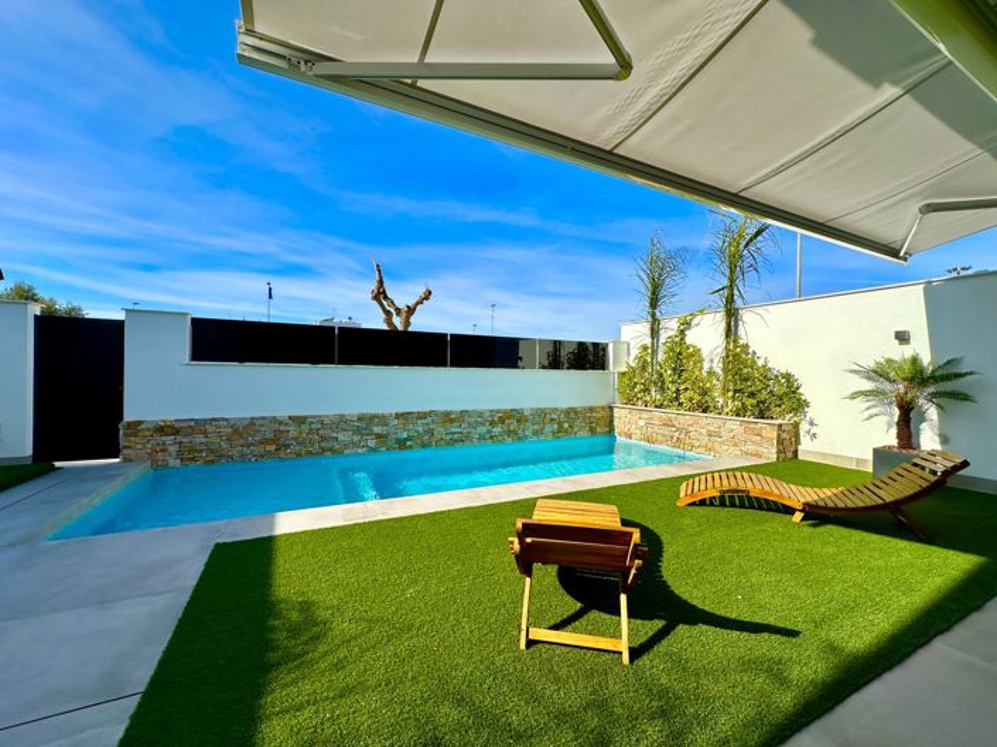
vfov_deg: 85.6
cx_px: 498
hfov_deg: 102.1
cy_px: 374
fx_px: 403
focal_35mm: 14
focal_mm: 2.22
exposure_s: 1/2564
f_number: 2.2
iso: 50
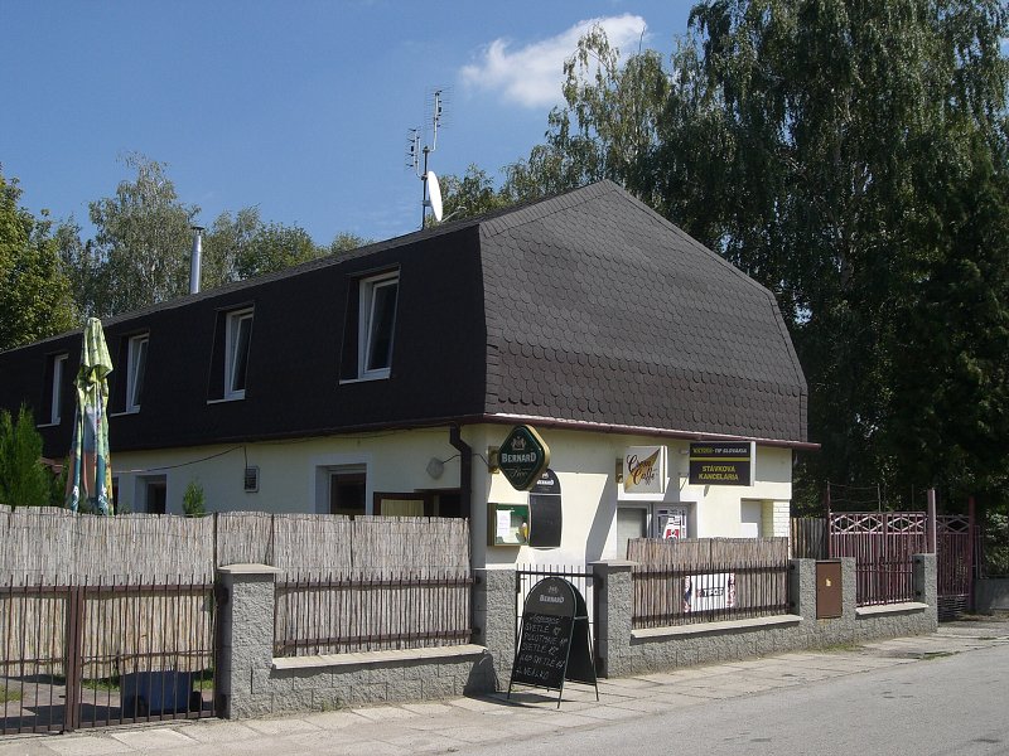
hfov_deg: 49.0
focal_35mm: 38
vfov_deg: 37.7
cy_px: 378
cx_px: 504
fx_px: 1108
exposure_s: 1/800
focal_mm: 6.3
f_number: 4.4
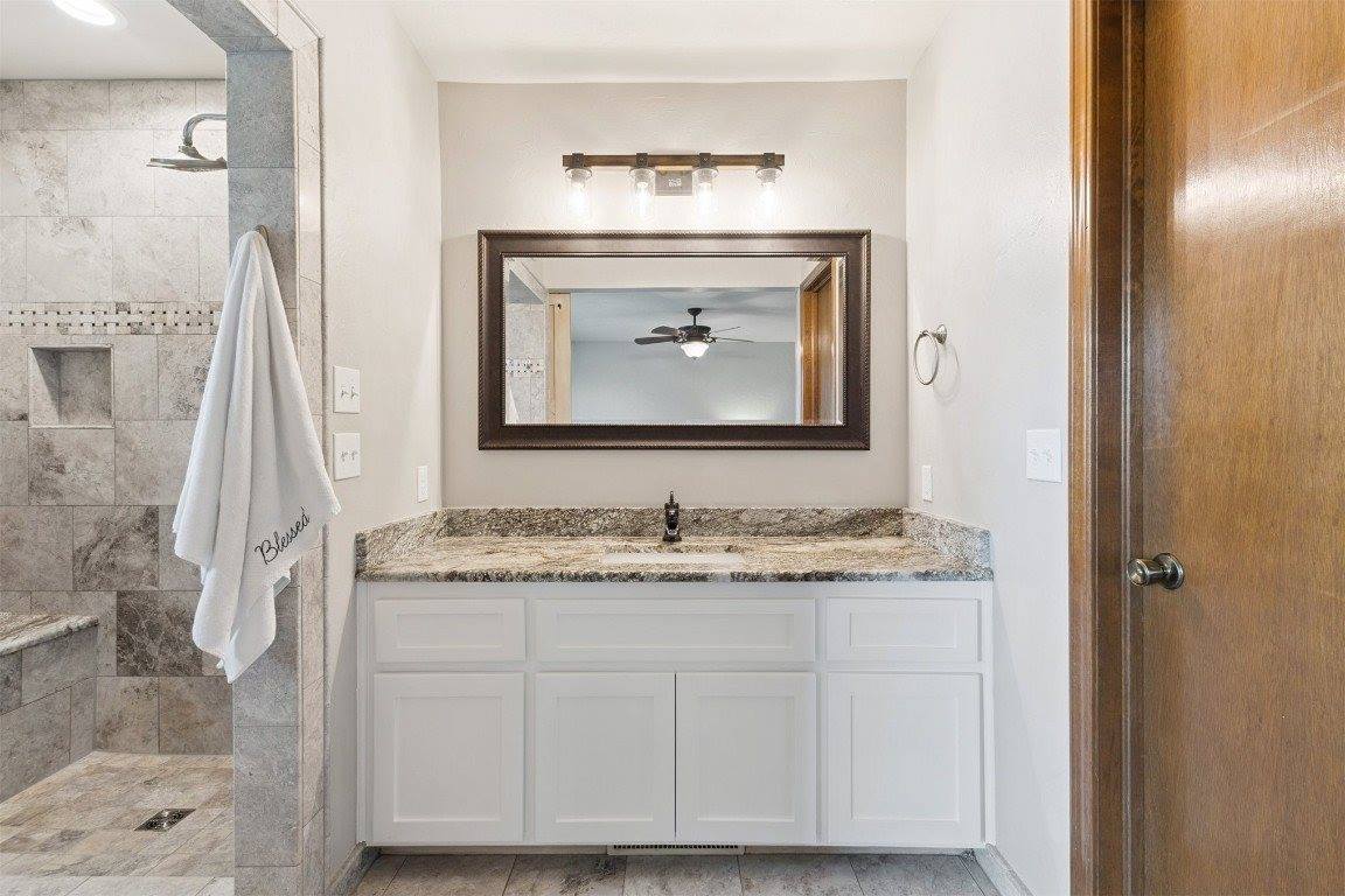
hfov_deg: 100.4
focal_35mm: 15
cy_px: 448
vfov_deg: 77.3
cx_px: 672
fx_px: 560
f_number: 8
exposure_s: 1/20
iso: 125
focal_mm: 10
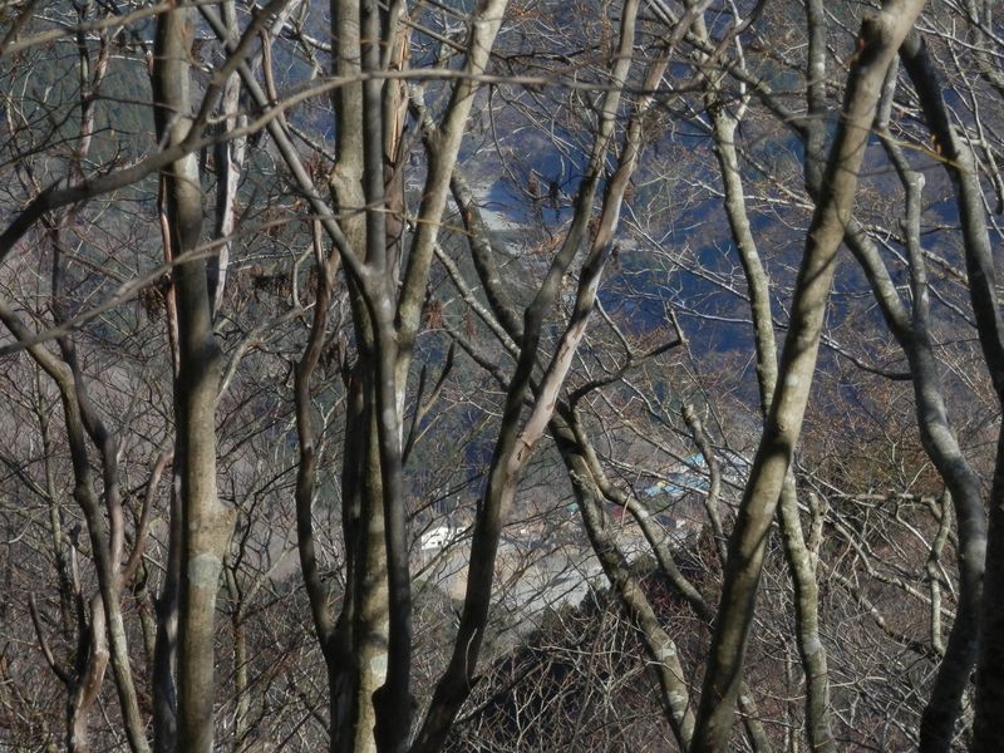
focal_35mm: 140
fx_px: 4061
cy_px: 376
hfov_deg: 14.1
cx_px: 502
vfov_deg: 10.6
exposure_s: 1/250
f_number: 5.4
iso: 80
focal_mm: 25.1
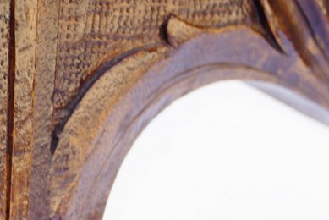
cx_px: -161
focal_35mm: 216
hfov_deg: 9.3
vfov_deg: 6.3
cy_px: 245
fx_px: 1976
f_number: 5
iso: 100
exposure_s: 1/60
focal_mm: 35
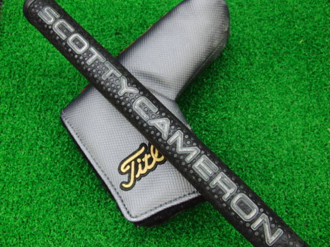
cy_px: 124
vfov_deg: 38.7
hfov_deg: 50.1
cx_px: 165
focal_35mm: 37
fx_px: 353
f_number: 3.6
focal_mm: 6.42
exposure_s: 1/30
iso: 400
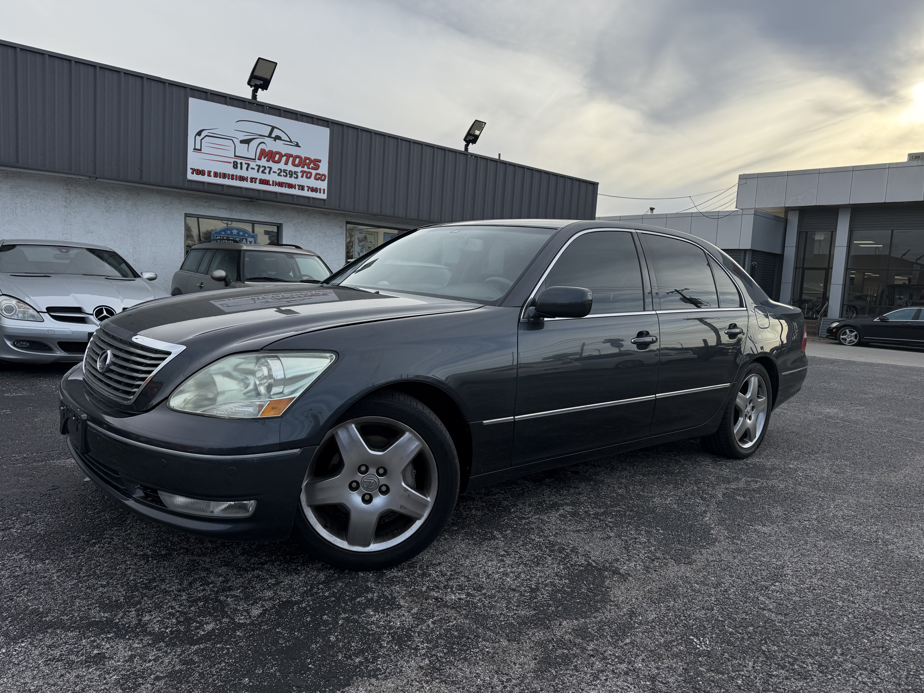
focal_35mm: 24
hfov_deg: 71.6
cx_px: 462
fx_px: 641
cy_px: 346
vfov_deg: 56.8
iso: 80
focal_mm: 6.76
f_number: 1.78
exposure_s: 1/2801
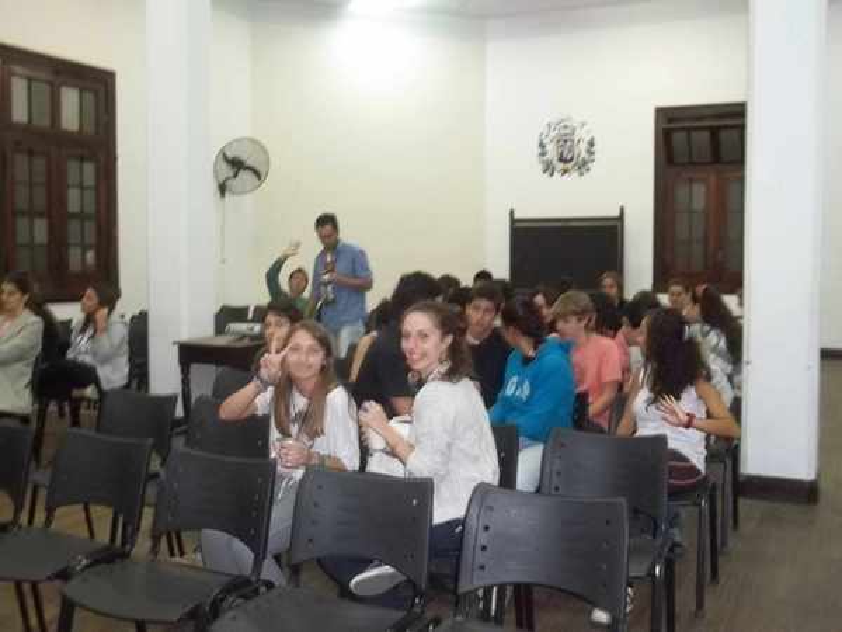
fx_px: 876
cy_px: 316
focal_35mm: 36
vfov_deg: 39.7
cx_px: 421
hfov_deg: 51.4
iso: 320
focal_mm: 6.5
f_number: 3.1
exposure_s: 1/40
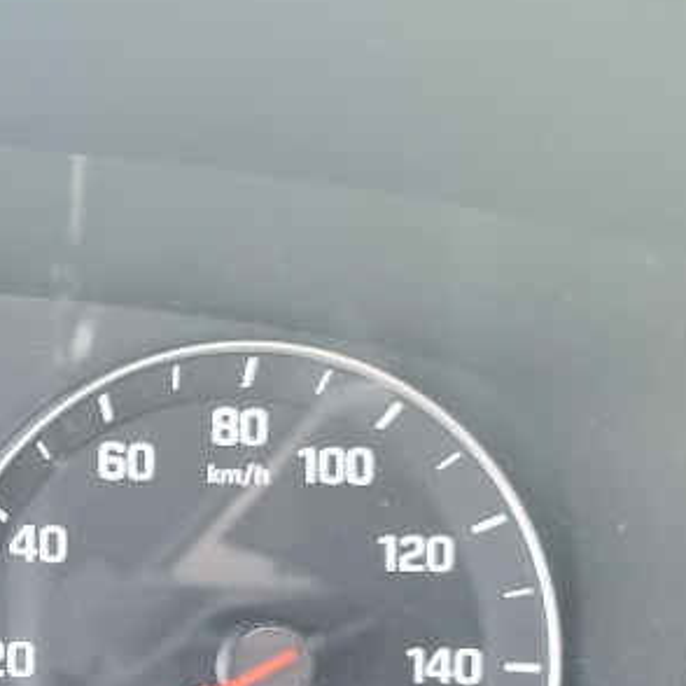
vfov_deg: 21.2
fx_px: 1794
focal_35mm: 80
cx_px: -436
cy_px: 600
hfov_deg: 18.4
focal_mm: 5.4
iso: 250
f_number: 1.8
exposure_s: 1/100
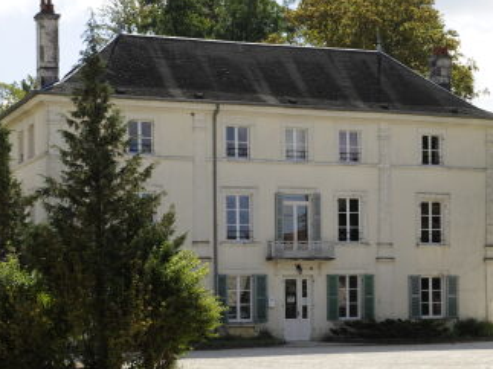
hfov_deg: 19.6
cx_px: 348
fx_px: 1424
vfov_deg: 14.7
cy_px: 276
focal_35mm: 100
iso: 200
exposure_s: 1/400
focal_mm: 48
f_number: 10
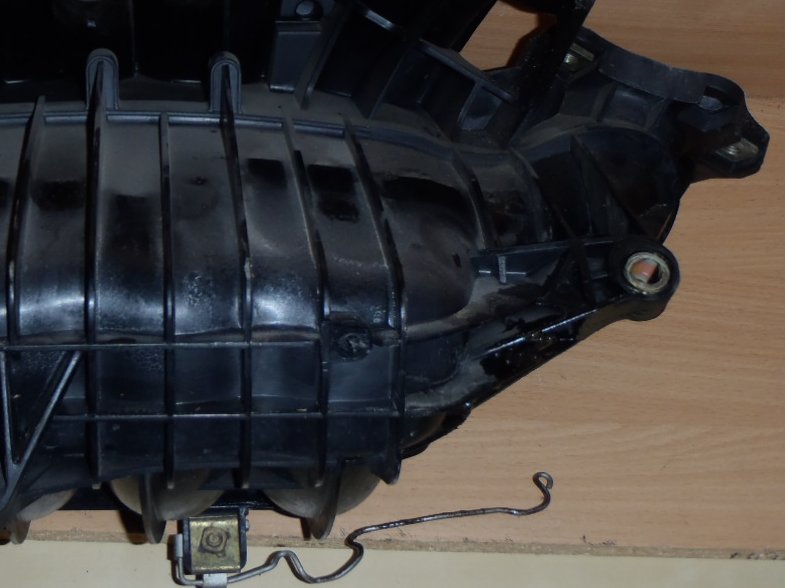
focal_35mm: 62
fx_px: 1405
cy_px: 164
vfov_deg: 23.4
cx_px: 170
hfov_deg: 30.5
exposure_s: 1/40
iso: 100
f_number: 4.6
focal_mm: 6.83
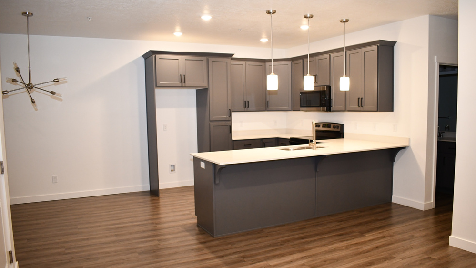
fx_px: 366
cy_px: 141
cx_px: 242
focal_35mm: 29
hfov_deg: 66.1
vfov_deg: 40.2
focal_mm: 18
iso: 1100
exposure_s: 1/60
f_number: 4
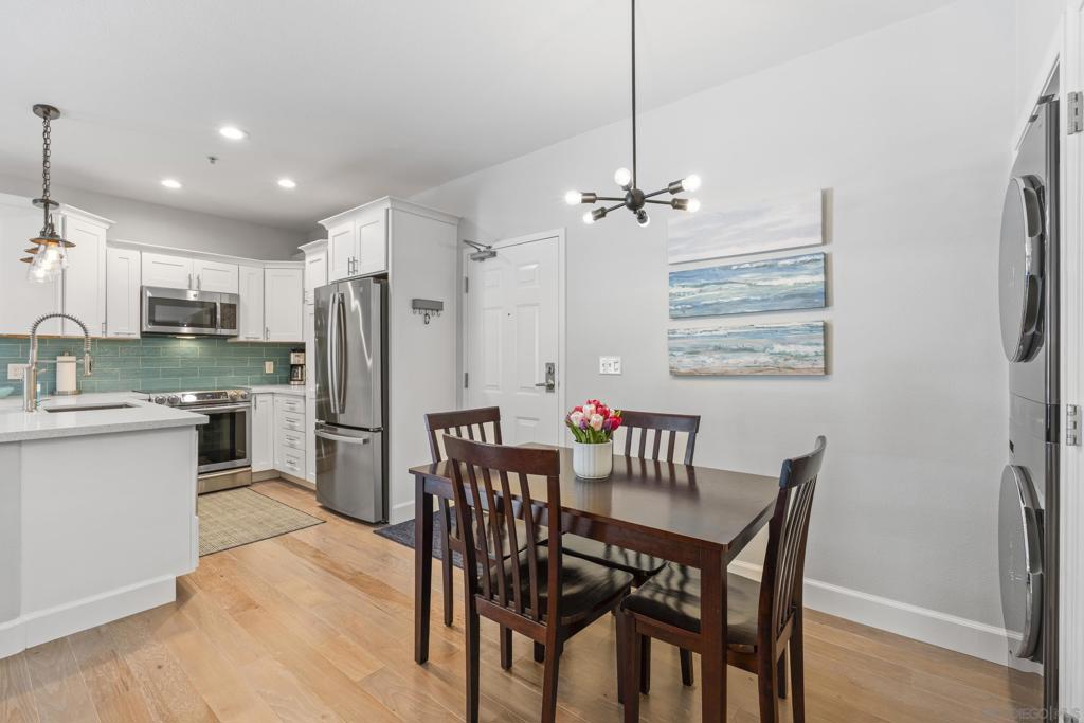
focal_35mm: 16
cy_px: 362
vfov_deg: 73.8
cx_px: 542
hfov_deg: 96.7
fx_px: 482
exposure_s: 1/1.67
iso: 500
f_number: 8
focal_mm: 16
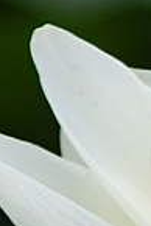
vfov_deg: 1.7
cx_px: 475
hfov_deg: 1.1
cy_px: 231
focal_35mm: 1208
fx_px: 7582
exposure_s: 1/200
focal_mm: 130
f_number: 4.5
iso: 100
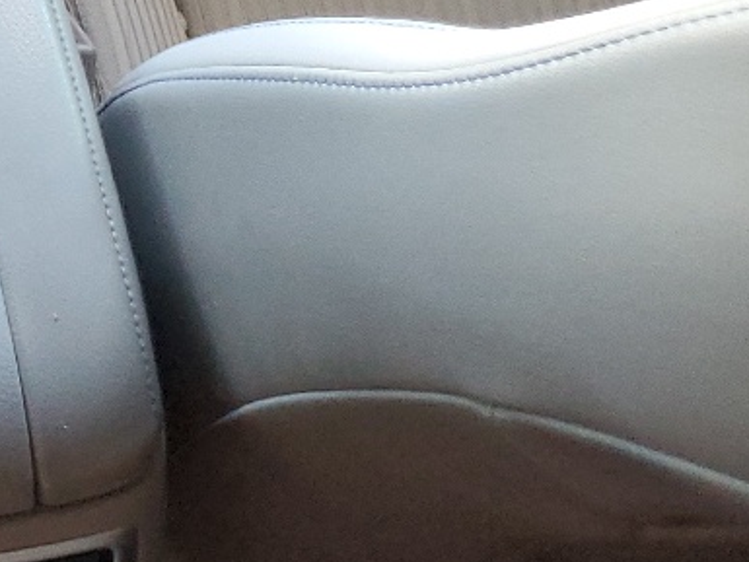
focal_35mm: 108
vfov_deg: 12.4
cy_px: -498
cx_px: -453
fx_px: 2338
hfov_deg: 16.2
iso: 168
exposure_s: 1/60.2
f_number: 1.5
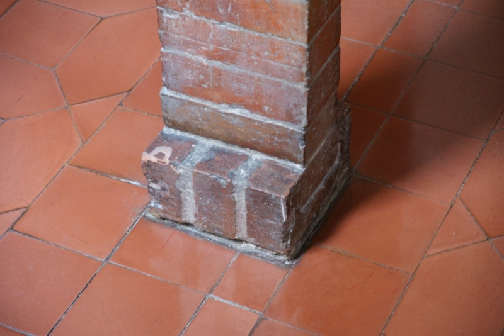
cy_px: 168
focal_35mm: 105
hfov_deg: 19.4
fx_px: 1470
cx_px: 252
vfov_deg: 13.1
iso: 800
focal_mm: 70
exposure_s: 1/20
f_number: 4.5
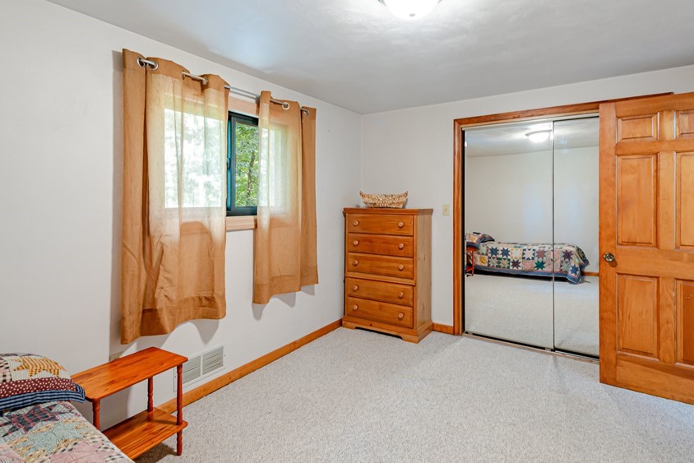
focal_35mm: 18
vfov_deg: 66.7
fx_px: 347
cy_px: 183
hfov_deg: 90.0
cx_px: 359
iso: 320
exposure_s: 1/10
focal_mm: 14
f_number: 13
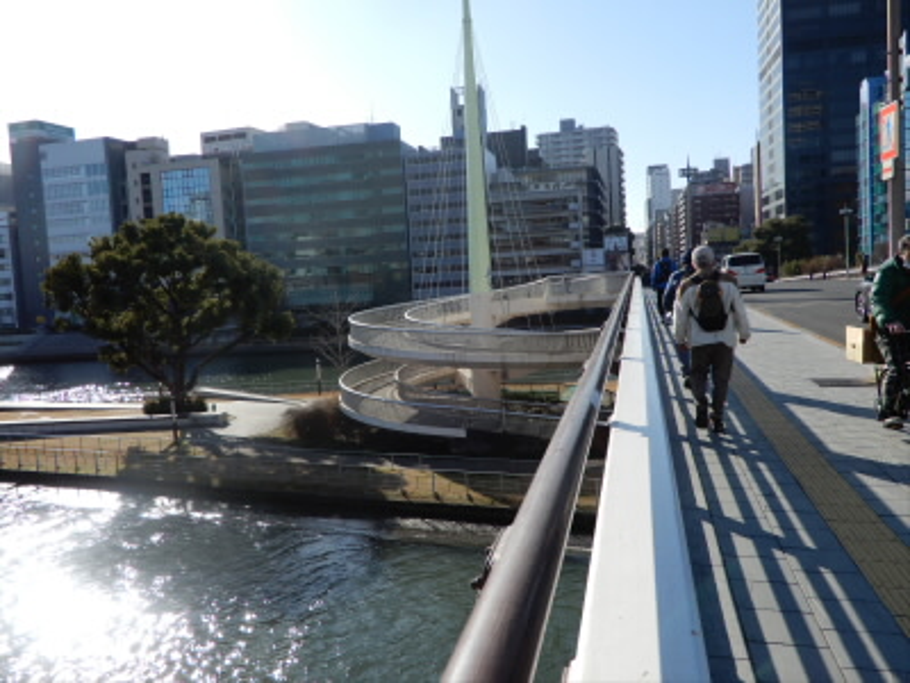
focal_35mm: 30
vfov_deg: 46.8
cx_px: 455
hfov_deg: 60.0
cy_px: 342
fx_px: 789
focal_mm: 5.4
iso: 80
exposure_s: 1/800
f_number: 3.5
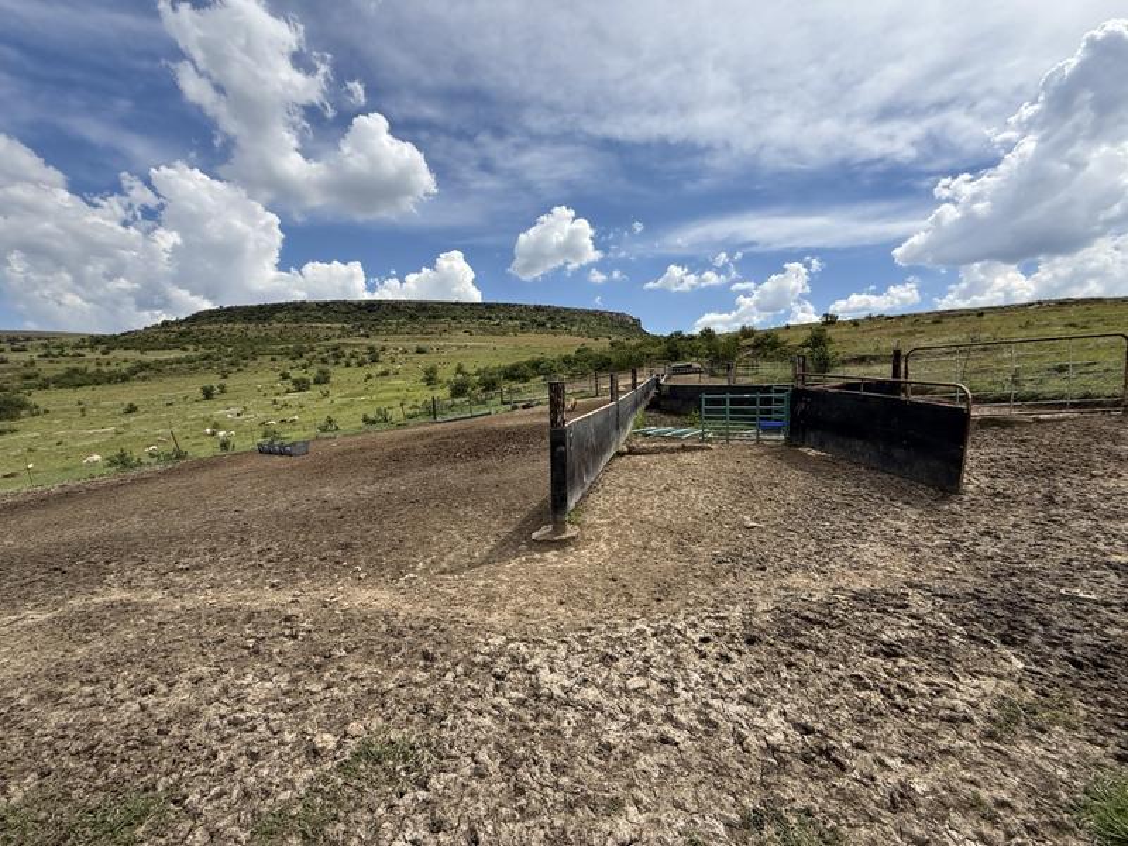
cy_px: 423
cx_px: 564
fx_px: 456
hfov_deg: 102.1
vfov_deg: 85.7
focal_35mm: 14
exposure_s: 1/2320
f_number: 2.2
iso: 50
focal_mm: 2.22
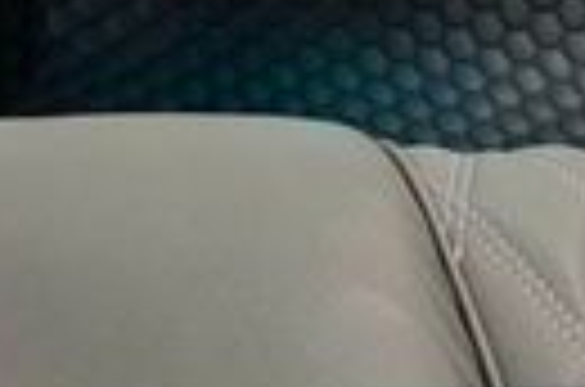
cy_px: -662
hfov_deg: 17.1
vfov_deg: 9.7
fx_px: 1913
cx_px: 18
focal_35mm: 118
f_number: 1.7
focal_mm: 6.3
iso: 160
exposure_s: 1/120
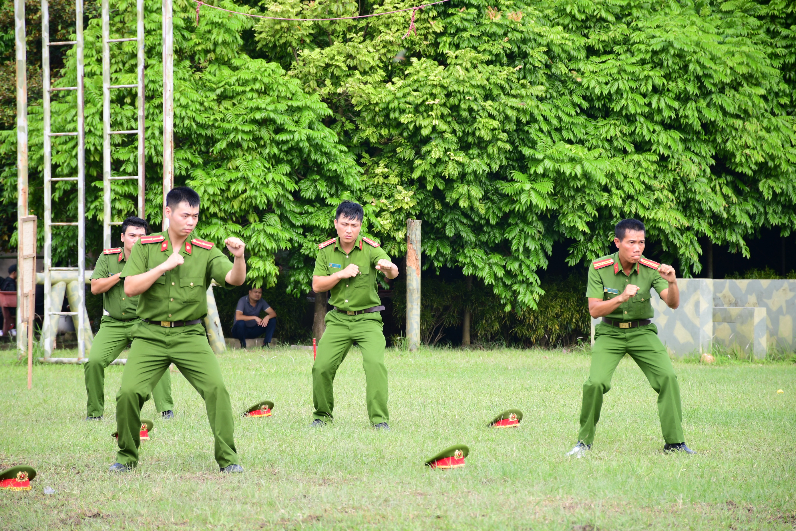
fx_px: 4046
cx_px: 398
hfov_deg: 11.2
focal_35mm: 183
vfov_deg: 7.5
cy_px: 266
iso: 200
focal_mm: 122
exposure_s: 1/200
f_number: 6.3
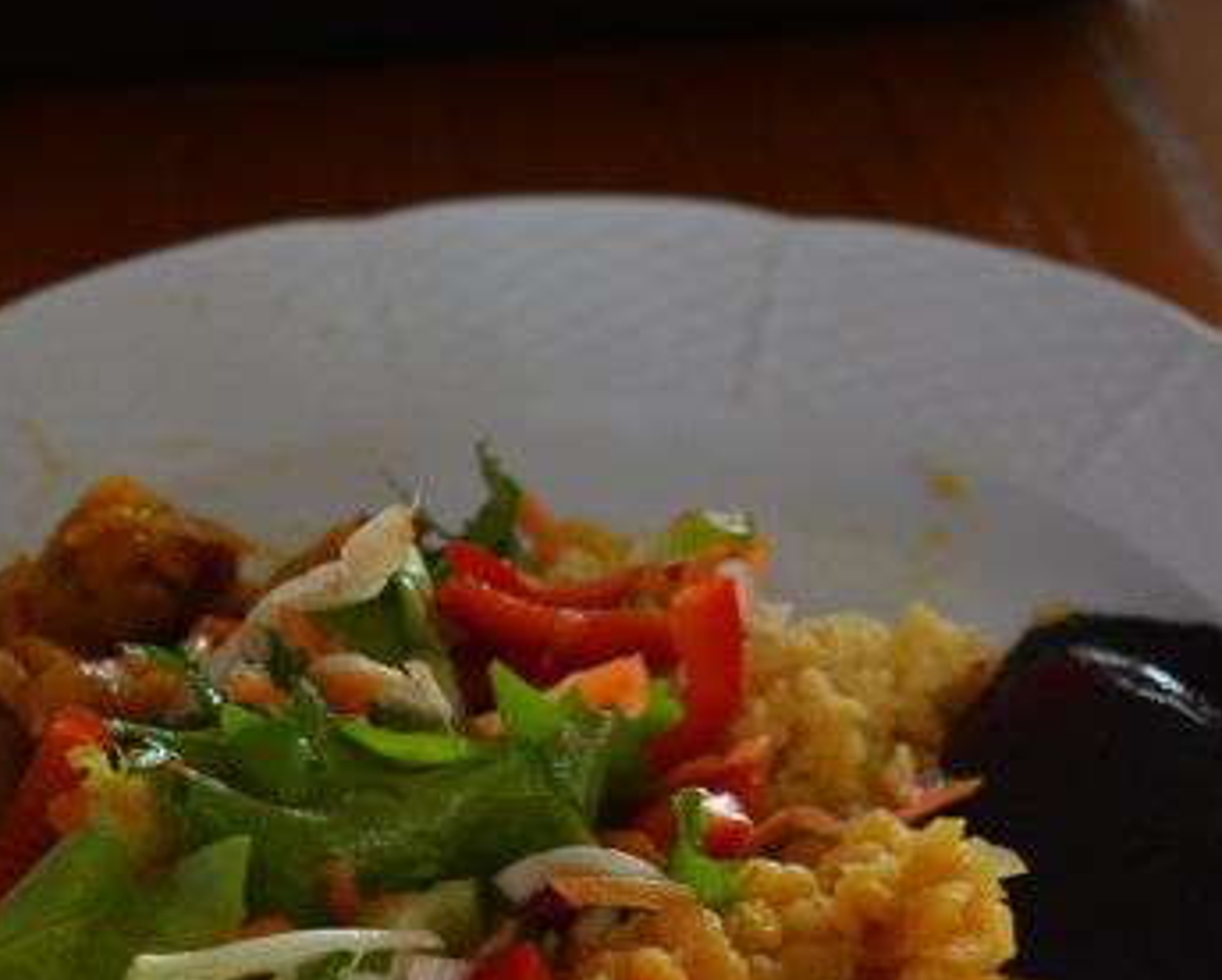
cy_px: 914
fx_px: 2607
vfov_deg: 20.8
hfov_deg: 26.4
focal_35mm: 72
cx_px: 611
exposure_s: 1/60
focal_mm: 22
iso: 800
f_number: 3.8
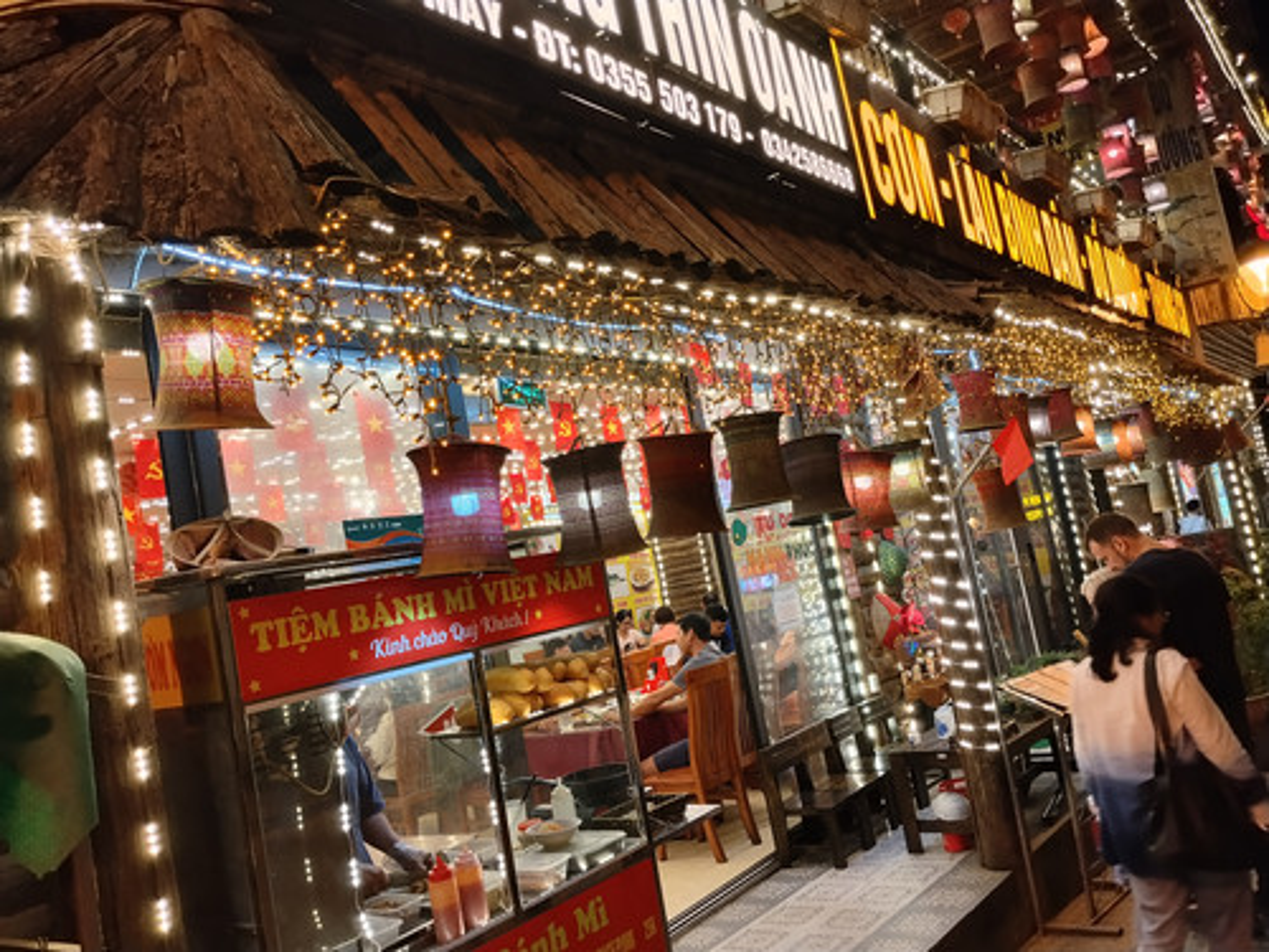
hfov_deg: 61.7
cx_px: 634
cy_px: 476
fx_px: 1063
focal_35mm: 29
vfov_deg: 48.2
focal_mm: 4.22
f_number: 1.8
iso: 80
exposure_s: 1/33.3
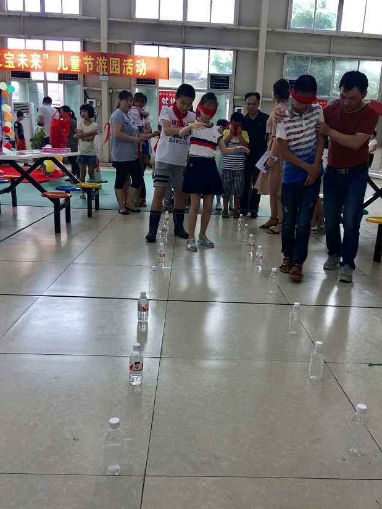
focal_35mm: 31
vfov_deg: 58.3
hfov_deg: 45.4
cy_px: 269
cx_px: 203
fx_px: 456
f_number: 2.2
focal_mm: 4.15
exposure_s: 1/17
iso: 40
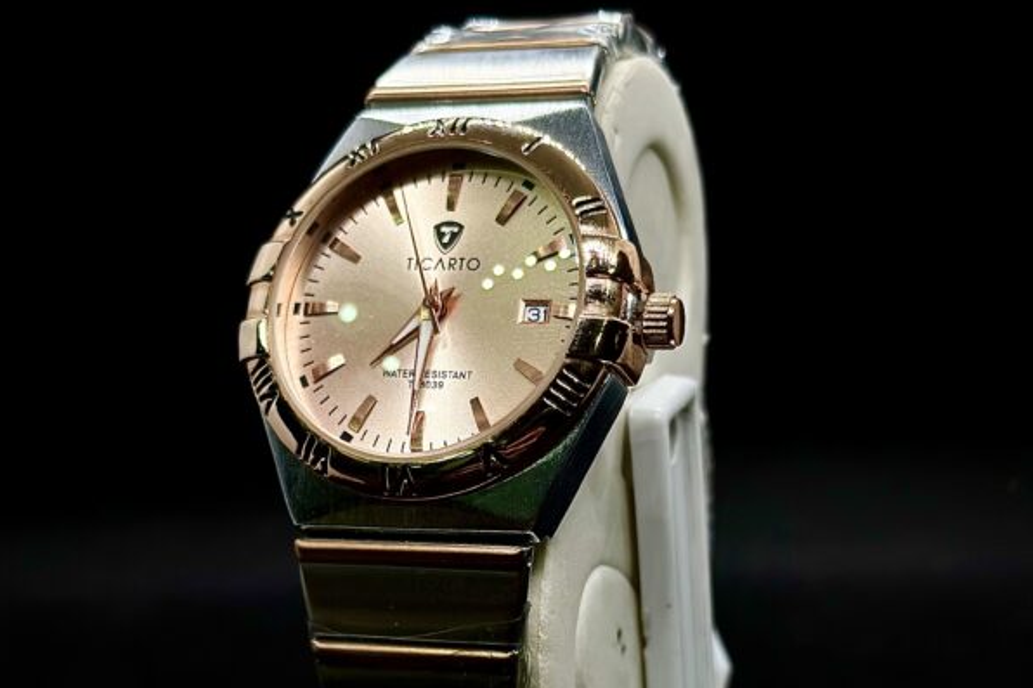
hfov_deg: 30.1
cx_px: 515
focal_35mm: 67
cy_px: 496
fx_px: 1922
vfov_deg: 20.2
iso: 80
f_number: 1.78
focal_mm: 6.86
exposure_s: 1/734
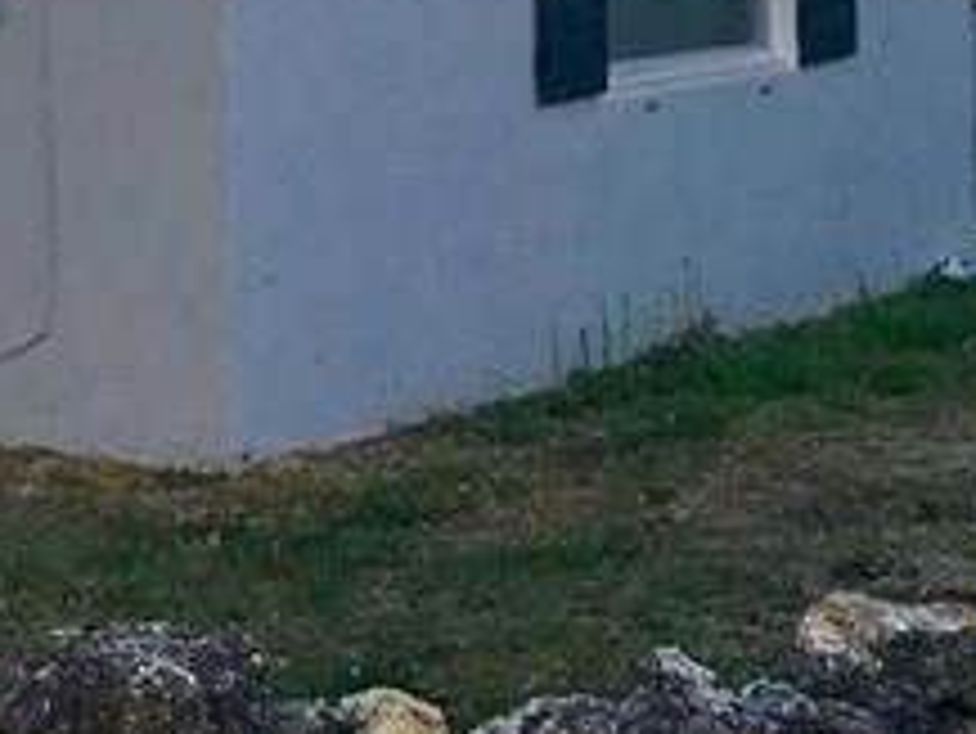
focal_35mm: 137
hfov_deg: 14.4
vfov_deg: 10.5
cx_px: 315
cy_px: -356
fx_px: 3865
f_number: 2.2
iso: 25
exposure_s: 1/131
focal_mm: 4.15
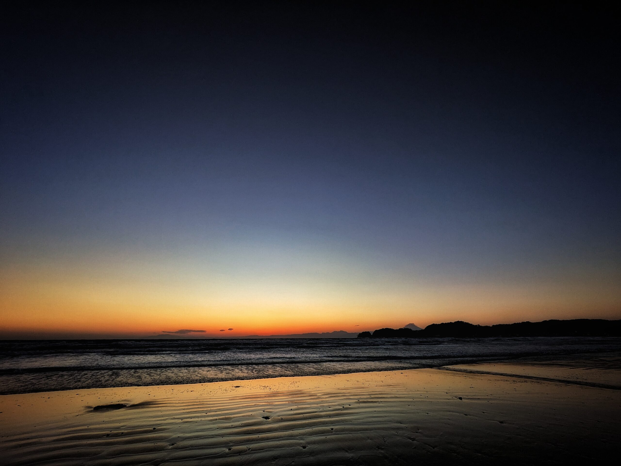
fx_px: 251
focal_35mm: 14
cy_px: 233
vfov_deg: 85.7
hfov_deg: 102.0
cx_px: 310
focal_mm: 1.83
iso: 47
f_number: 2.2
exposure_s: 1/367
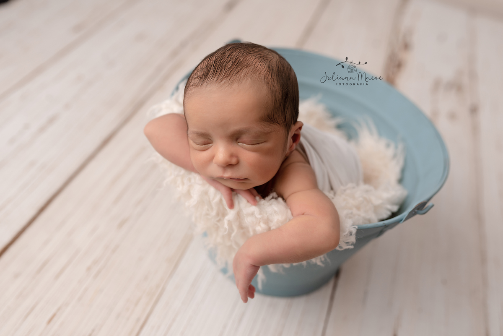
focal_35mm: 35
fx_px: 489
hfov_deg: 54.4
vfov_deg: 37.9
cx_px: 252
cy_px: 168
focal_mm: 35
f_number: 2.8
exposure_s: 1/100
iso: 125
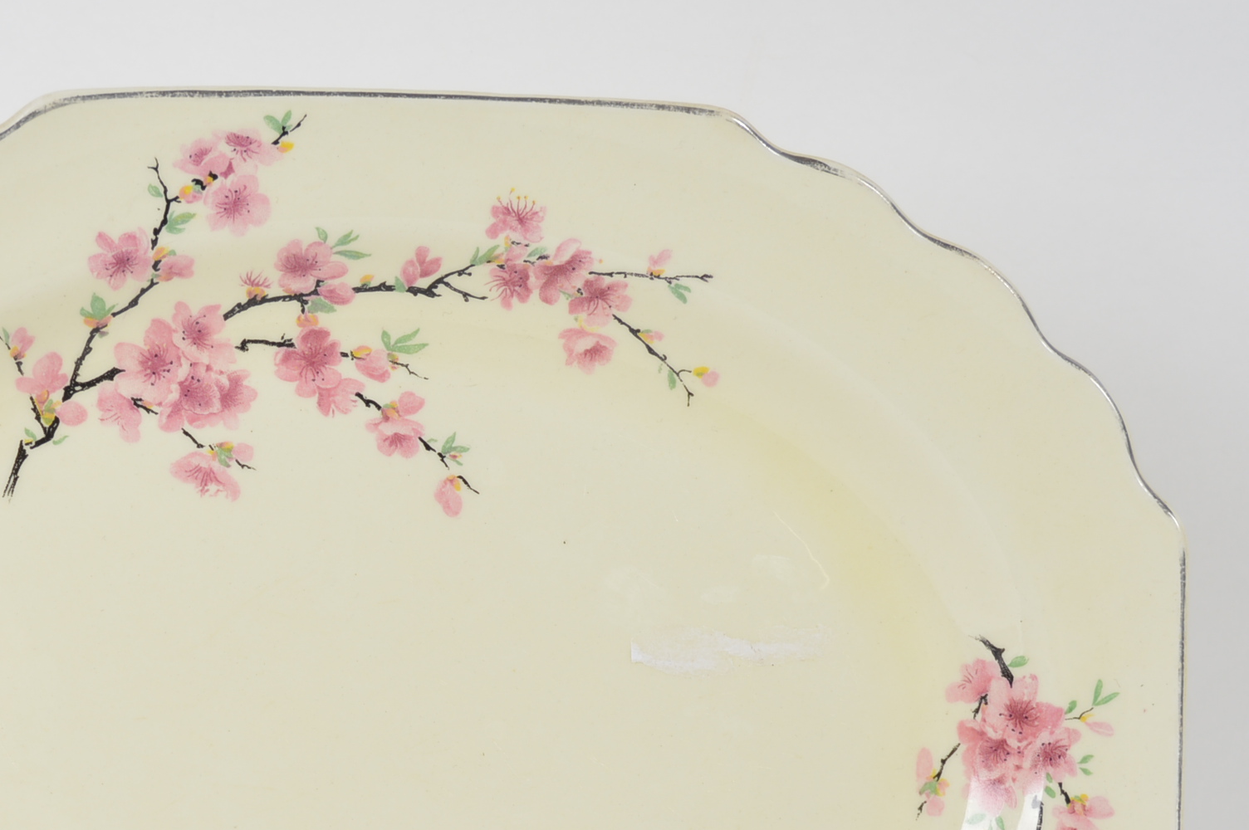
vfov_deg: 12.9
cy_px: 747
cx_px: 332
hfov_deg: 19.4
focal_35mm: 105
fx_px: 3640
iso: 100
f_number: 5.6
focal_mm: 35
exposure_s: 1/80
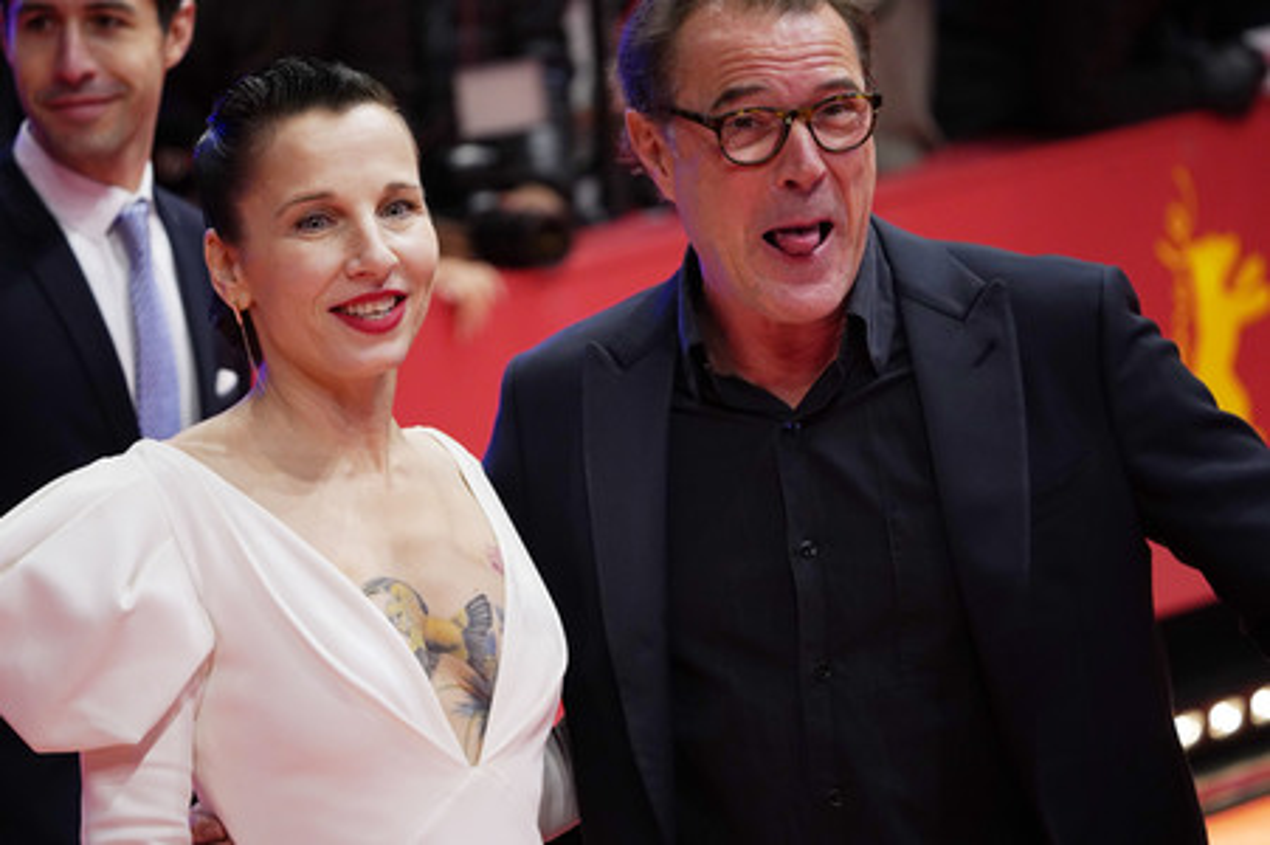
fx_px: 7050
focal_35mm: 200
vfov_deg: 6.9
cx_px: 635
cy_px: 422
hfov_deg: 10.3
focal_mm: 200
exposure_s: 1/320
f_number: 5.6
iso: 3200
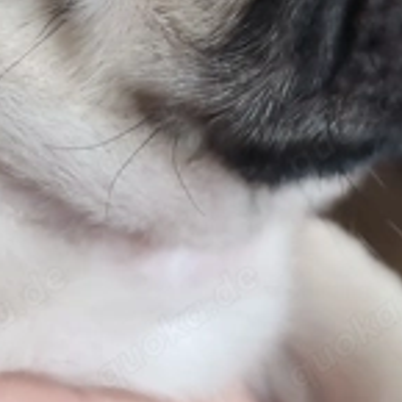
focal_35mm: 112
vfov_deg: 15.1
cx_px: 86
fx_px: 1472
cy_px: -55
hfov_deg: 15.5
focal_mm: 6.19
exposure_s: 1/50
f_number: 1.65
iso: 640
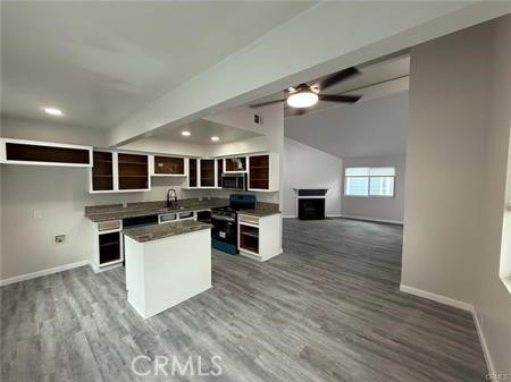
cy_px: 191
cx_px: 256
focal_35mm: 14
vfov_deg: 85.6
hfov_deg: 102.1
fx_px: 207
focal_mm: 2.22
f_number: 2.2
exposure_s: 1/99
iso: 160
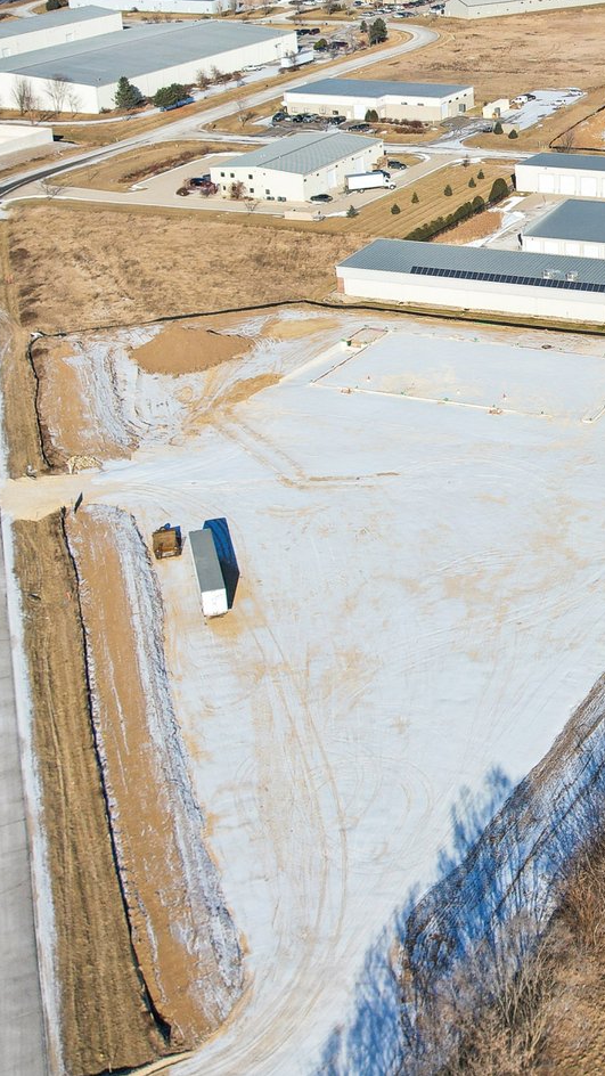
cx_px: 675
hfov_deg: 22.5
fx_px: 1426
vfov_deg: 40.4
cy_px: 299
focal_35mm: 50
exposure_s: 1/2500
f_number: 2.8
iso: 100
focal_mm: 8.4
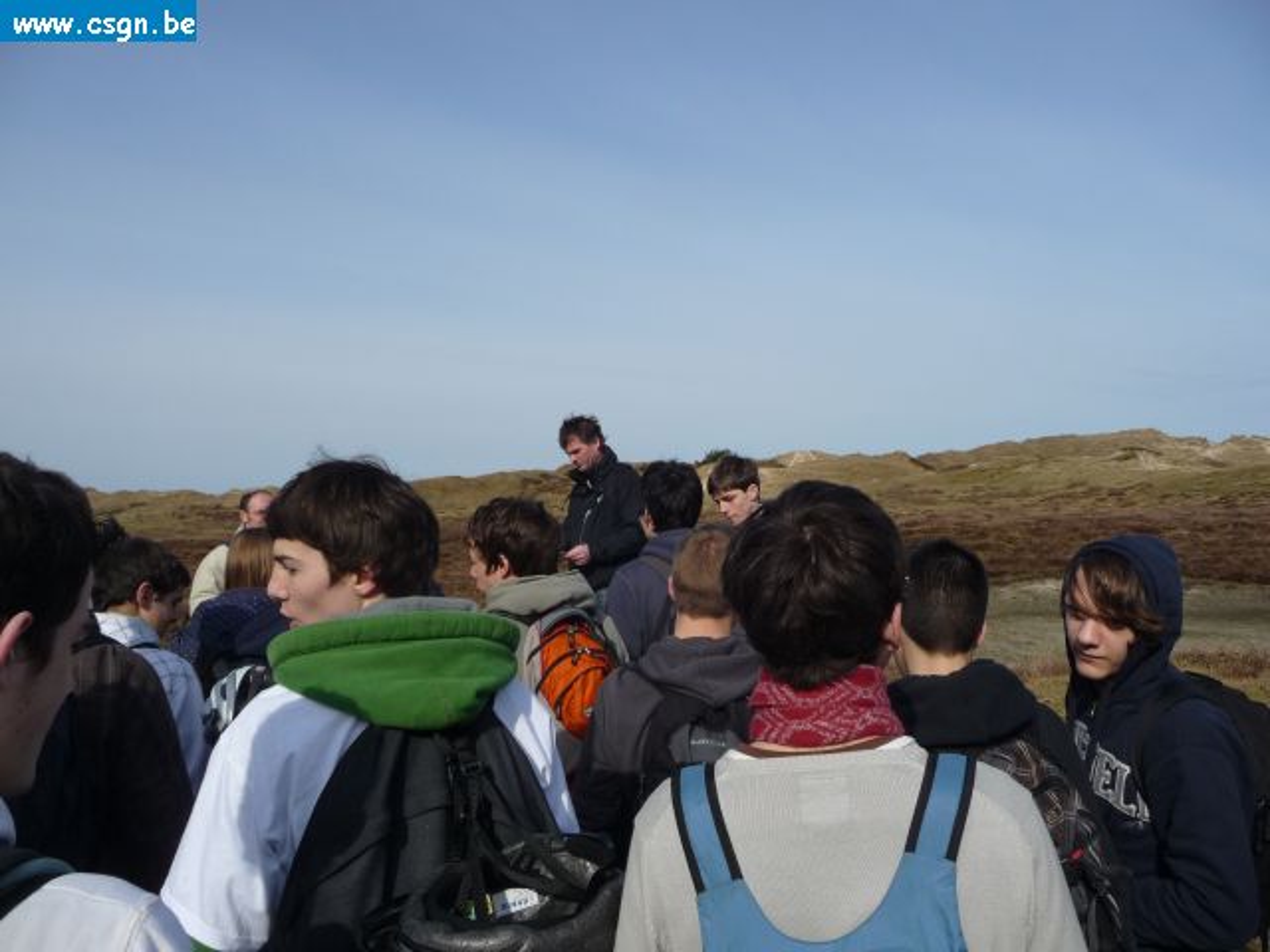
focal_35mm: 28
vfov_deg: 49.7
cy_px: 476
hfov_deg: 63.4
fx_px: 1027
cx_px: 635
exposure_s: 1/250
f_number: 8
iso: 100
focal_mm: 4.7
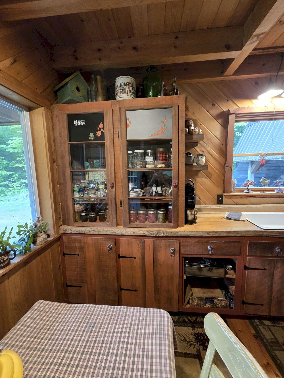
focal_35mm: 13
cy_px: 189
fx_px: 142
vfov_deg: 106.2
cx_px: 142
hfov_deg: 89.9
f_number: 2.2
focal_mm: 2.2
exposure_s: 1/60
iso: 800
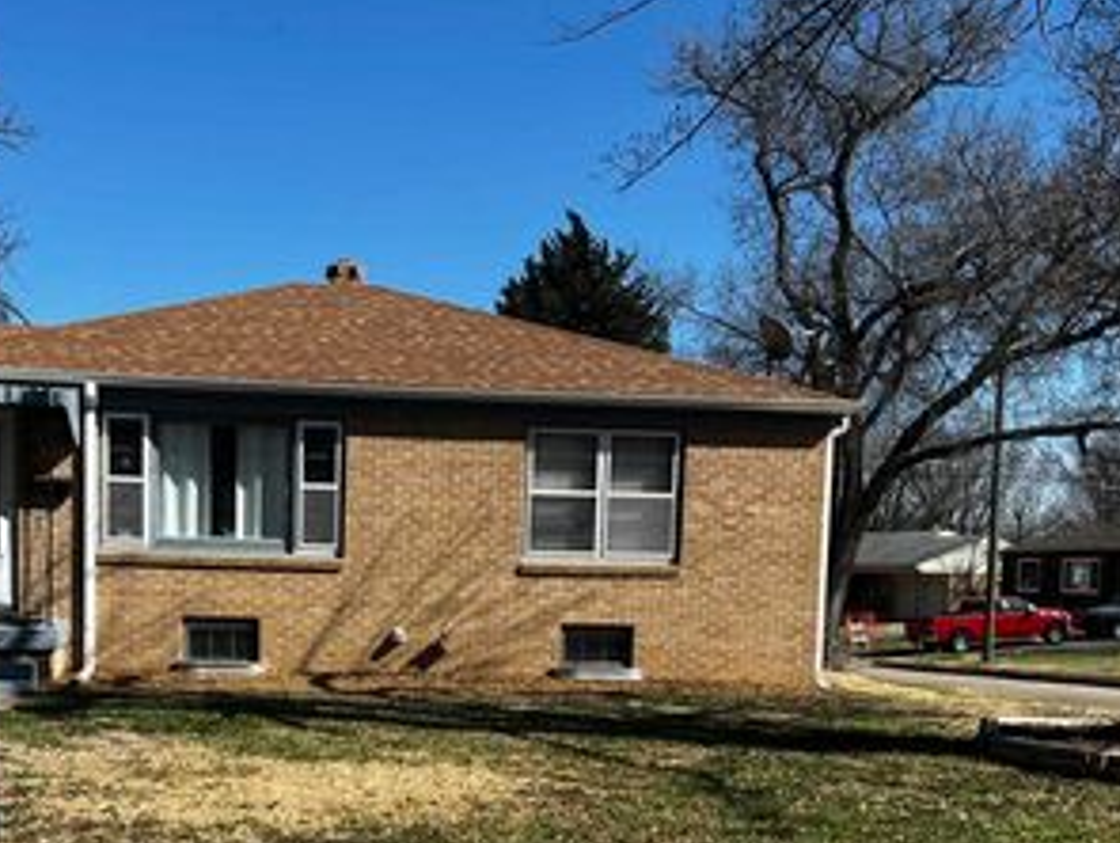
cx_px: 345
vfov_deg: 32.1
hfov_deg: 42.1
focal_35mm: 44
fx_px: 1425
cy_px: 663
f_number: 1.5
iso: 50
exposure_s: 1/3968
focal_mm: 5.7
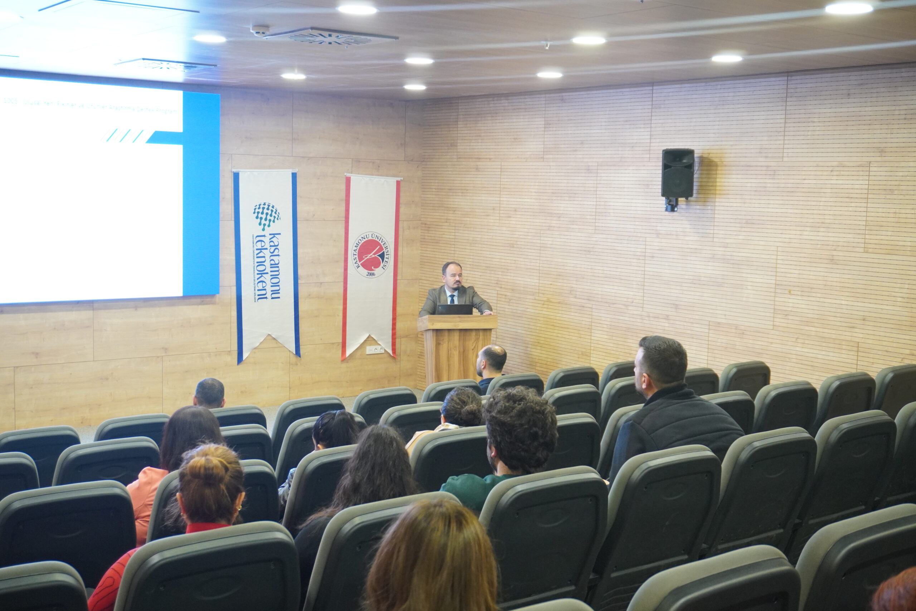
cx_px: 458
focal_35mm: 44
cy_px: 306
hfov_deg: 45.0
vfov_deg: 30.9
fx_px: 1107
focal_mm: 29
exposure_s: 1/40
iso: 1600
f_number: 4.5
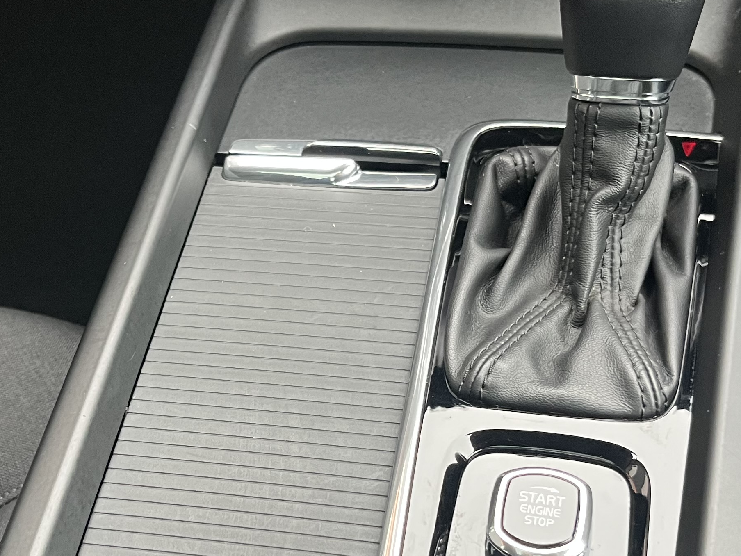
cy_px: 408
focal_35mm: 58
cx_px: 303
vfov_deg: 25.0
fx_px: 1242
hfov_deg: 33.1
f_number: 1.6
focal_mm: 5.1
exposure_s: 1/60
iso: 320
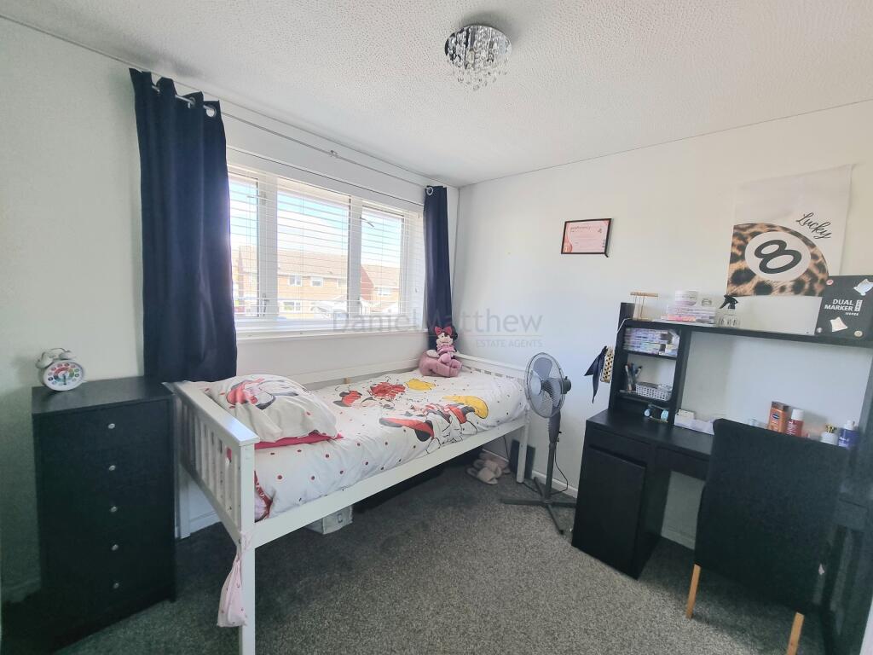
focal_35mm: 13
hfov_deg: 106.2
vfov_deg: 89.9
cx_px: 436
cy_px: 328
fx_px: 328
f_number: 2.2
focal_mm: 2.2
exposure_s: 1/100
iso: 100
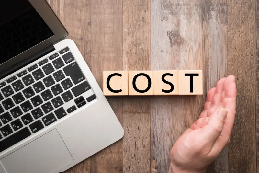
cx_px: 130
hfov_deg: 40.3
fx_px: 353
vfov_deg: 27.5
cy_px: 86
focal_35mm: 49
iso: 200
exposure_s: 1/125
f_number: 8
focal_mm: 49
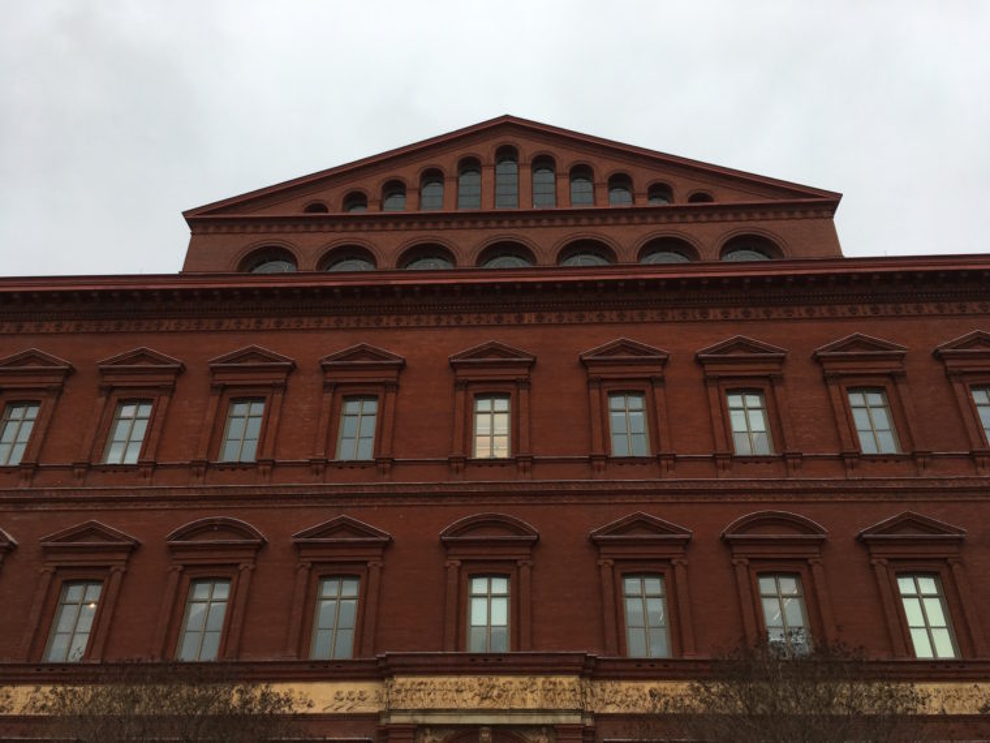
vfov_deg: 48.2
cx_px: 495
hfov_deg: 61.7
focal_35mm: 29
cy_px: 372
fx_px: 829
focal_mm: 4.15
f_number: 2.2
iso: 25
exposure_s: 1/422
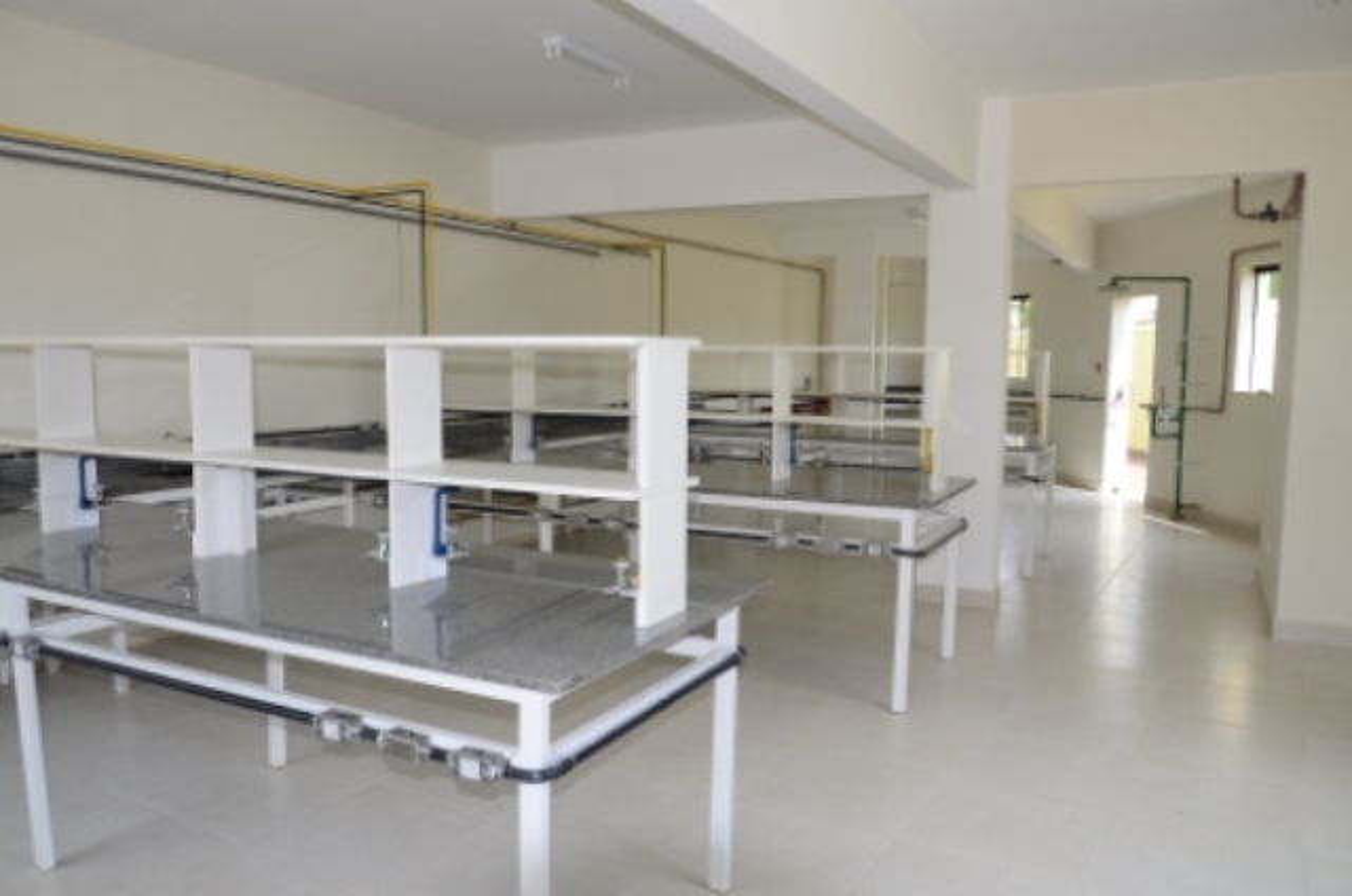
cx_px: 676
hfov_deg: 67.5
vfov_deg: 47.7
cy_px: 448
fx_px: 1012
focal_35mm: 27
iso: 250
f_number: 6.3
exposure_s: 1/60
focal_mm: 18
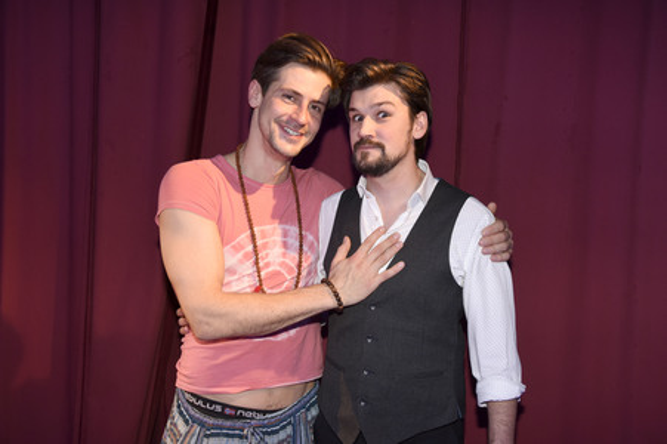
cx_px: 334
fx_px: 815
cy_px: 222
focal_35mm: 44
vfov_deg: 30.5
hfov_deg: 44.5
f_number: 6.3
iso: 1250
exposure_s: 1/60
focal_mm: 44
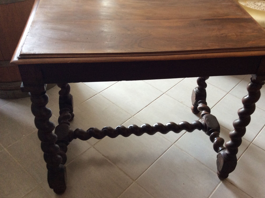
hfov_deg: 50.1
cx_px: 150
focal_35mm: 37
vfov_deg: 38.6
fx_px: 283
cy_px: 95
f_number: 2.4
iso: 100
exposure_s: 1/25
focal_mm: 3.3
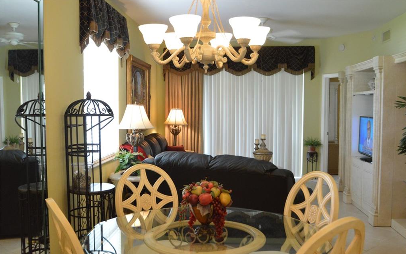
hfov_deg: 52.7
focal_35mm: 37
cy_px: 135
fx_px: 409
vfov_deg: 34.4
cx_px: 203
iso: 3200
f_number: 8
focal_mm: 24
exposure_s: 1/50
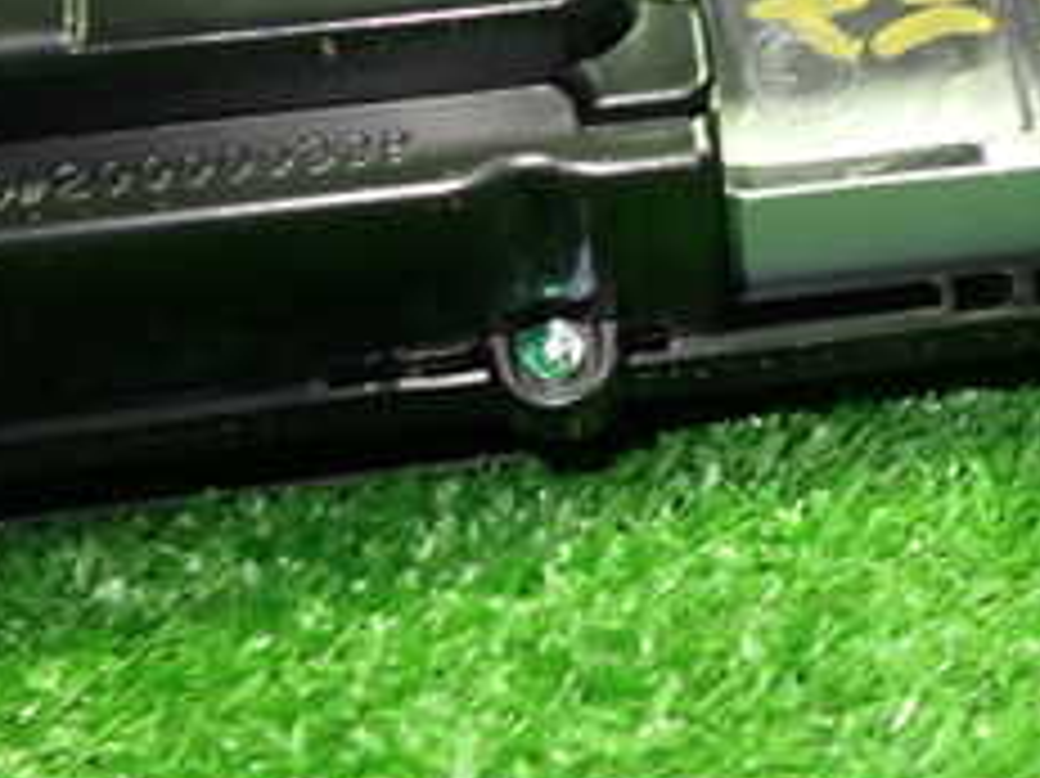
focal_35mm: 78
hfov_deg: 24.2
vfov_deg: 18.8
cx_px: 959
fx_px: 2342
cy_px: 238
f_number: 2.3
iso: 250
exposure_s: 1/30
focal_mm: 5.4
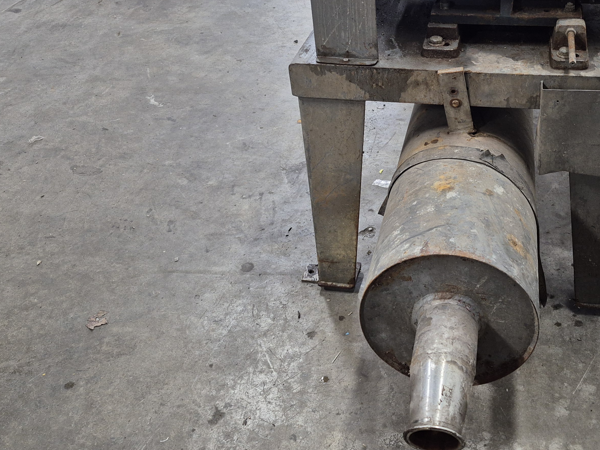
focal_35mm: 39
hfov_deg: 46.3
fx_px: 676
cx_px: 445
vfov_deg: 36.3
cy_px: 138
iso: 400
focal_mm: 5.4
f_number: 1.8
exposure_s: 1/120
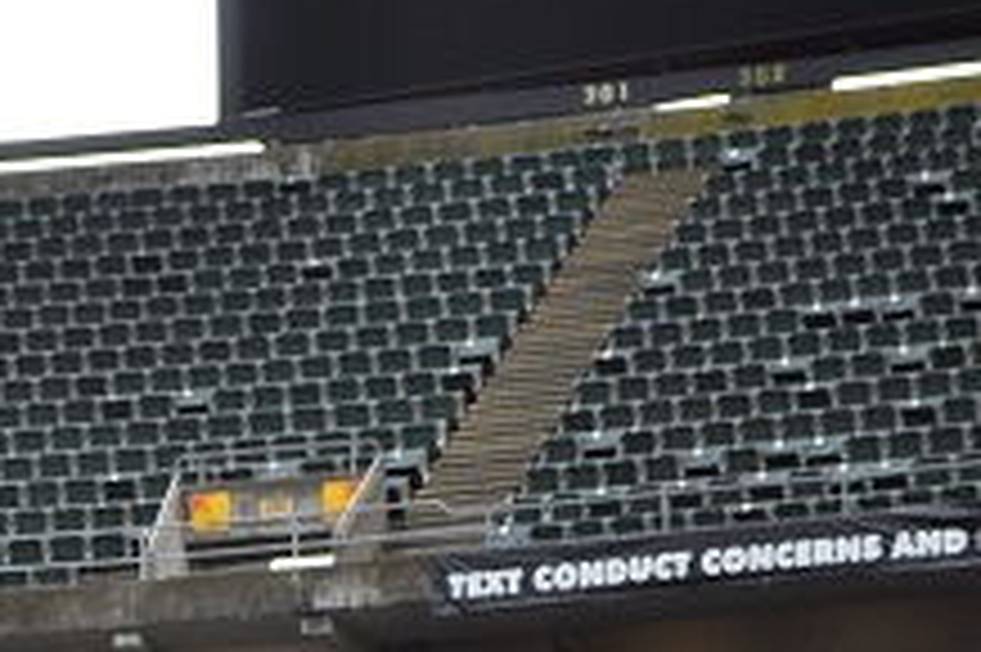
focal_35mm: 284
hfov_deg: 7.1
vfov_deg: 4.8
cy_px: 1255
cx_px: -828
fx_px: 7733
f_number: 6.3
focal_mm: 48
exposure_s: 1/200
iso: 200
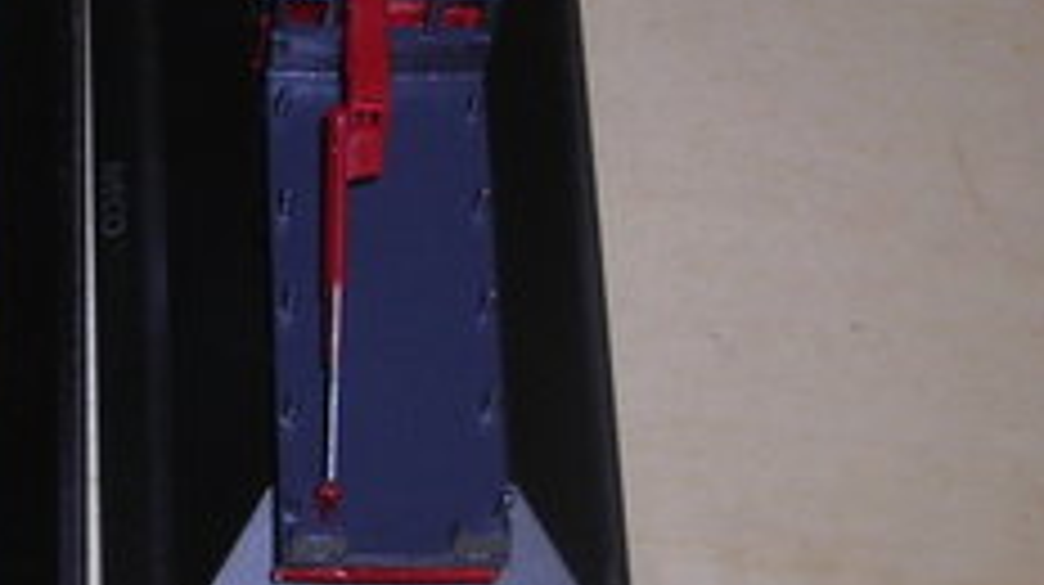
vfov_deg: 8.4
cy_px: 135
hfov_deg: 14.9
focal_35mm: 143
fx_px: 3955
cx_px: 94
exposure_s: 1/60.1
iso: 50
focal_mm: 6.3
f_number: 3.2
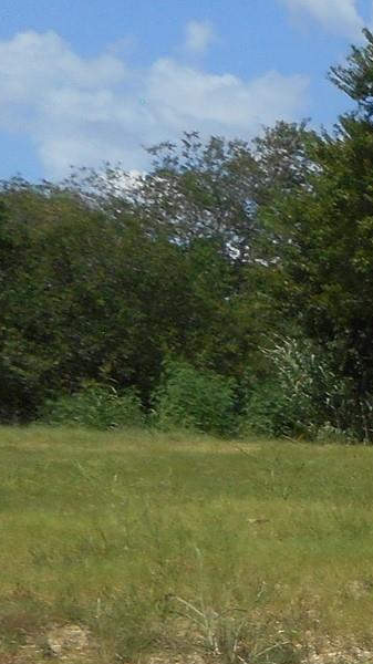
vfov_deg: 22.2
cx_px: 1107
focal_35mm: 93
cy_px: 636
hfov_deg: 9.9
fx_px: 1637
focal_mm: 4.5
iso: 80
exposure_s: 1/1250
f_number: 3.7
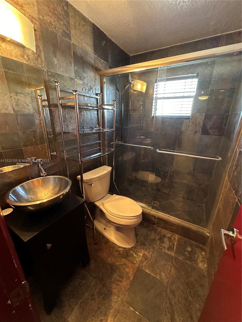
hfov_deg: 85.7
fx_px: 130
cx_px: 121
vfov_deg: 102.1
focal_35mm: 14
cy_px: 161
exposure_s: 1/60
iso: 400
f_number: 2.2
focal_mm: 2.22
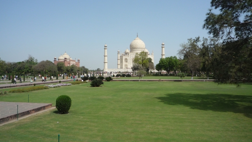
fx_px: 187
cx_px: 128
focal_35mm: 28
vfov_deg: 41.4
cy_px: 64
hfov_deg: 67.9
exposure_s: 1/800
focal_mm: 4.4
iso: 100
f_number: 4.5
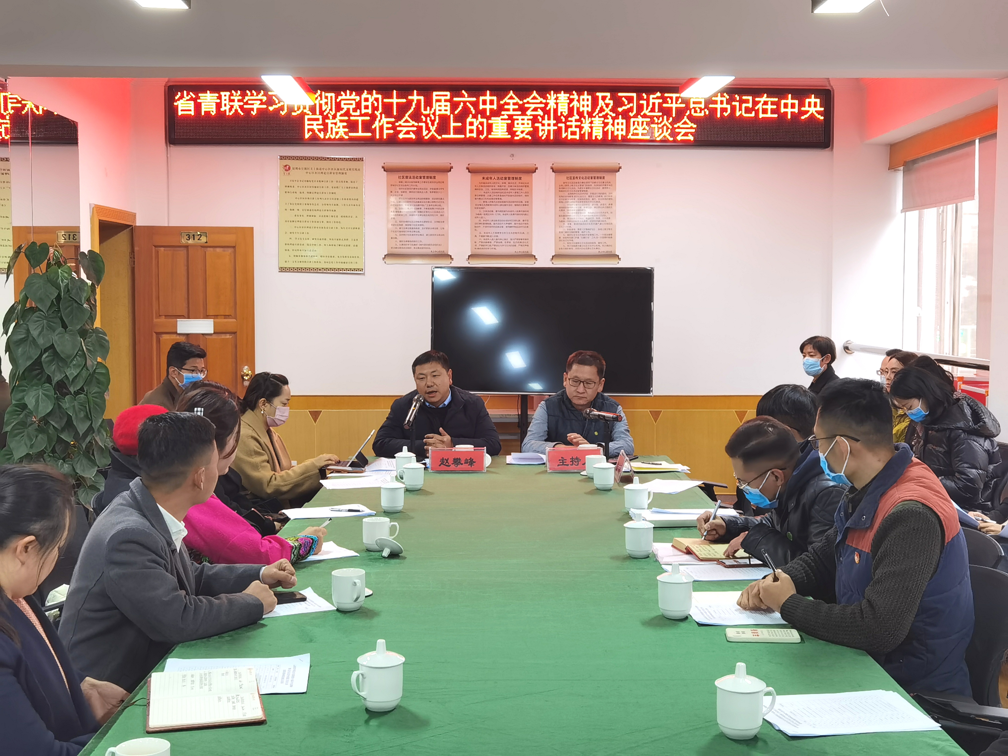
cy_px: 378
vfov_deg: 33.6
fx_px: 1252
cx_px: 504
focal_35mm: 43
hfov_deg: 43.9
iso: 160
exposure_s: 1/100
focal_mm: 6.71
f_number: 1.9
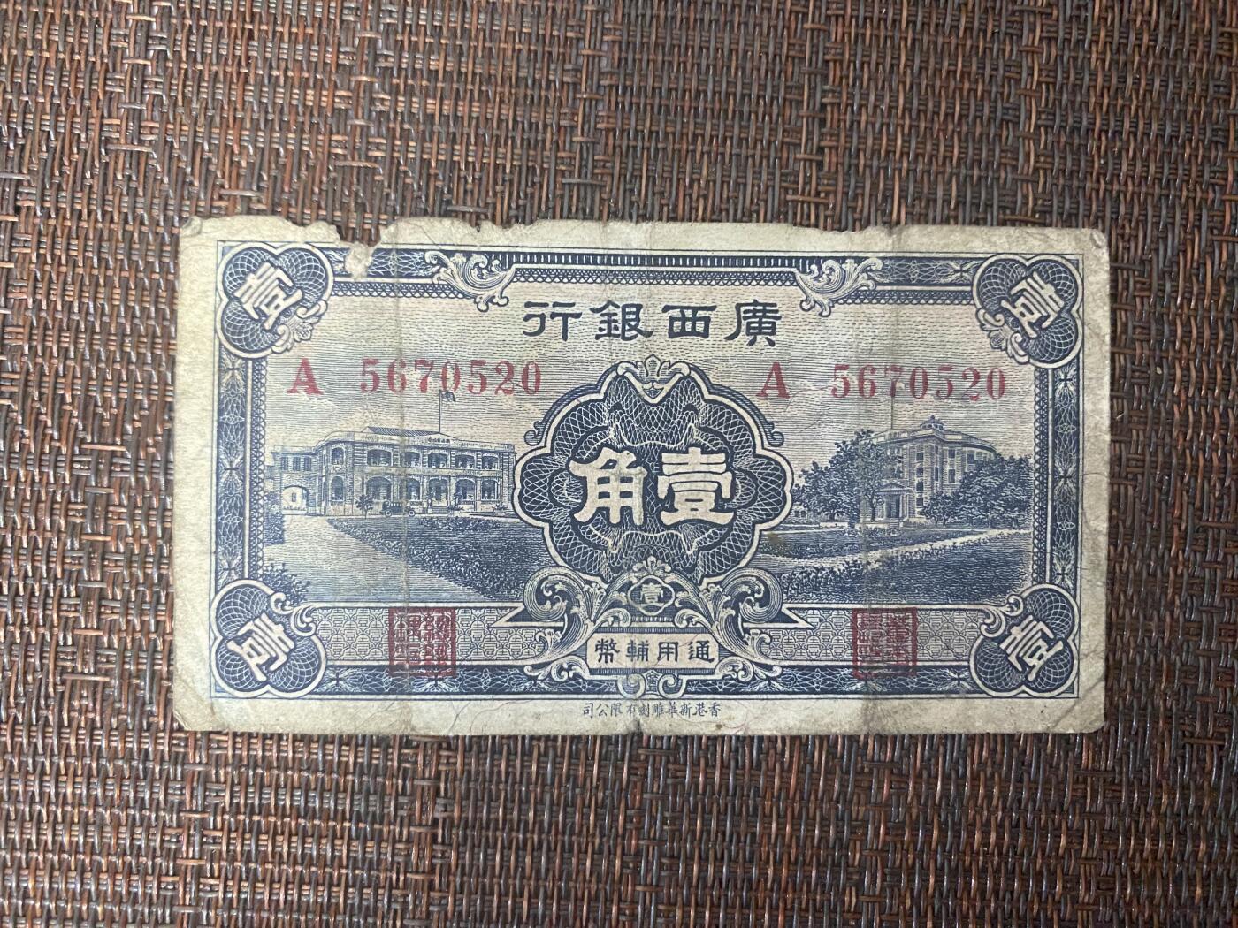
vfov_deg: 53.1
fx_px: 930
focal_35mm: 26
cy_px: 464
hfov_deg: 67.3
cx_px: 619
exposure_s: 1/50
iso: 500
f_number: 1.8
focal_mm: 4.25
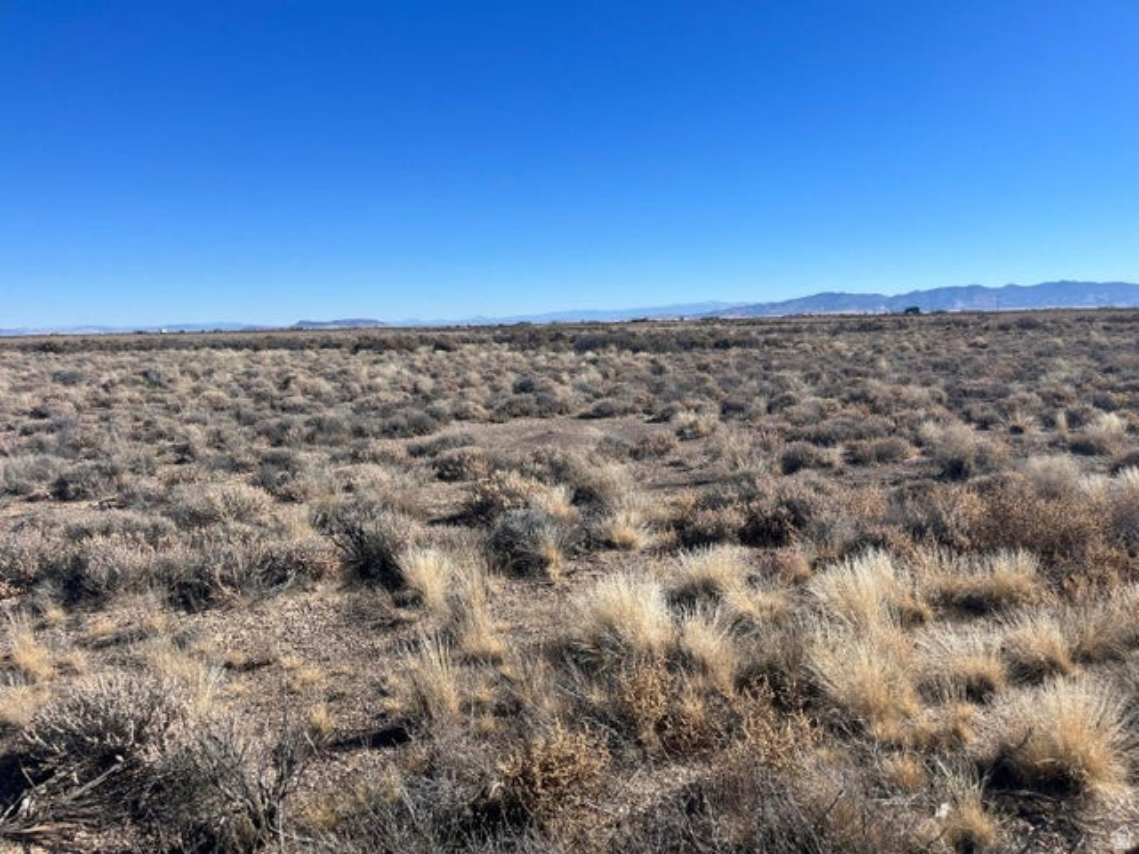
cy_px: 427
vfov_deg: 53.1
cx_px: 570
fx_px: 856
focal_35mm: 26
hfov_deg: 67.3
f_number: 1.6
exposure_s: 1/4484
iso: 50
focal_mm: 5.1
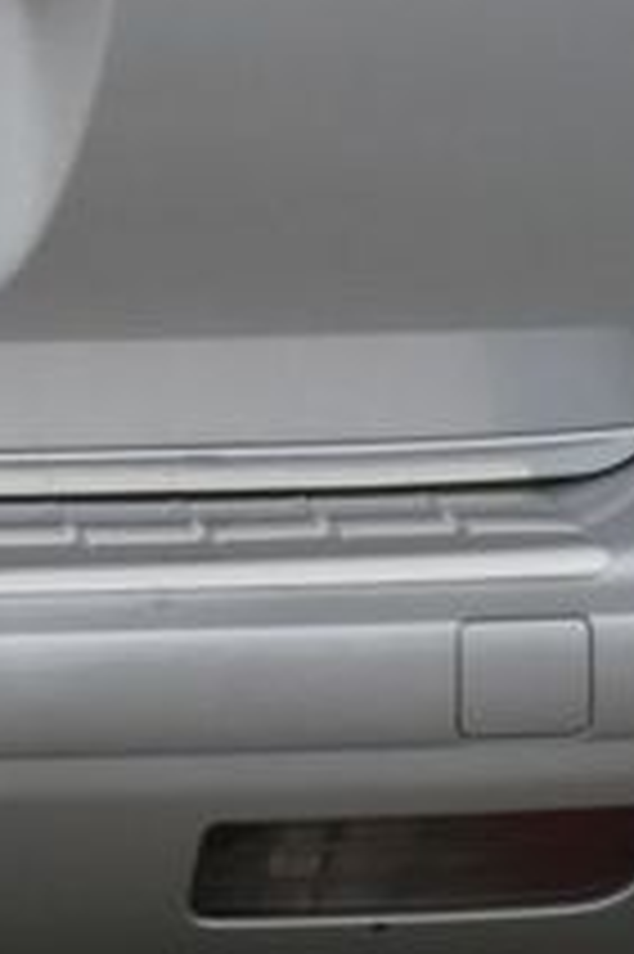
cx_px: -881
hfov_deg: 3.1
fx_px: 11562
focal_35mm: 437
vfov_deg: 4.7
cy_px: -270
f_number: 5
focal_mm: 15.6
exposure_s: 1/160
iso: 80
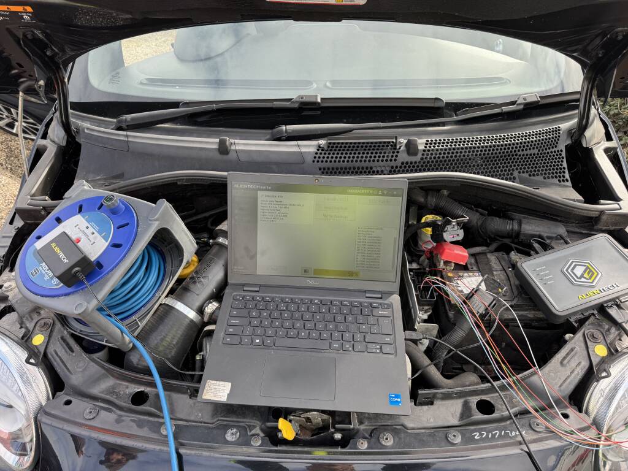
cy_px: 236
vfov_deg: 56.8
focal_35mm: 24
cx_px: 314
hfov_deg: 71.6
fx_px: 435
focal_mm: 6.76
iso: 80
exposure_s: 1/488
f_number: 1.78
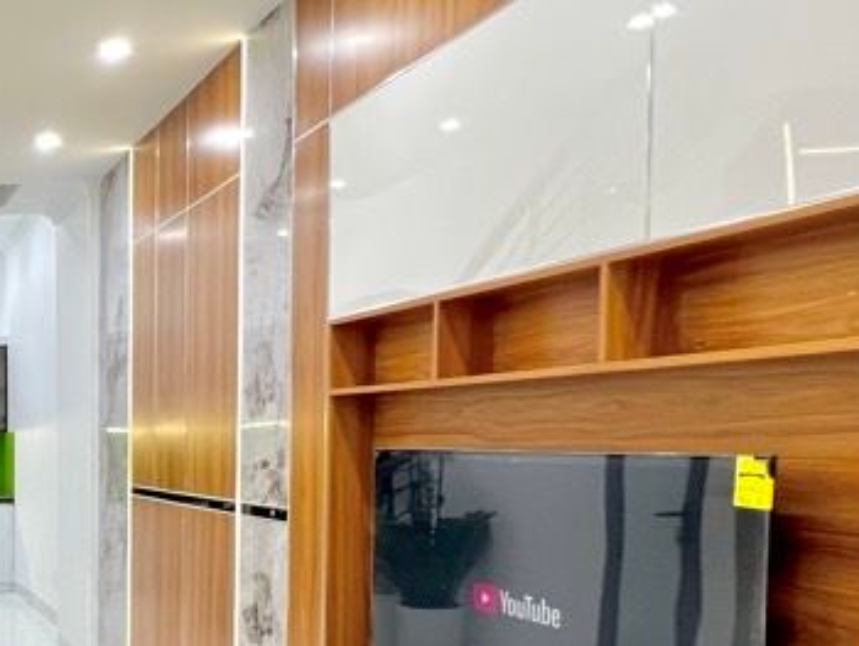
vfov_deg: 36.6
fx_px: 944
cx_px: -214
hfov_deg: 35.9
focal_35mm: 38
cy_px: 511
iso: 200
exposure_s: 1/100
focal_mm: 1.57
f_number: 1.8
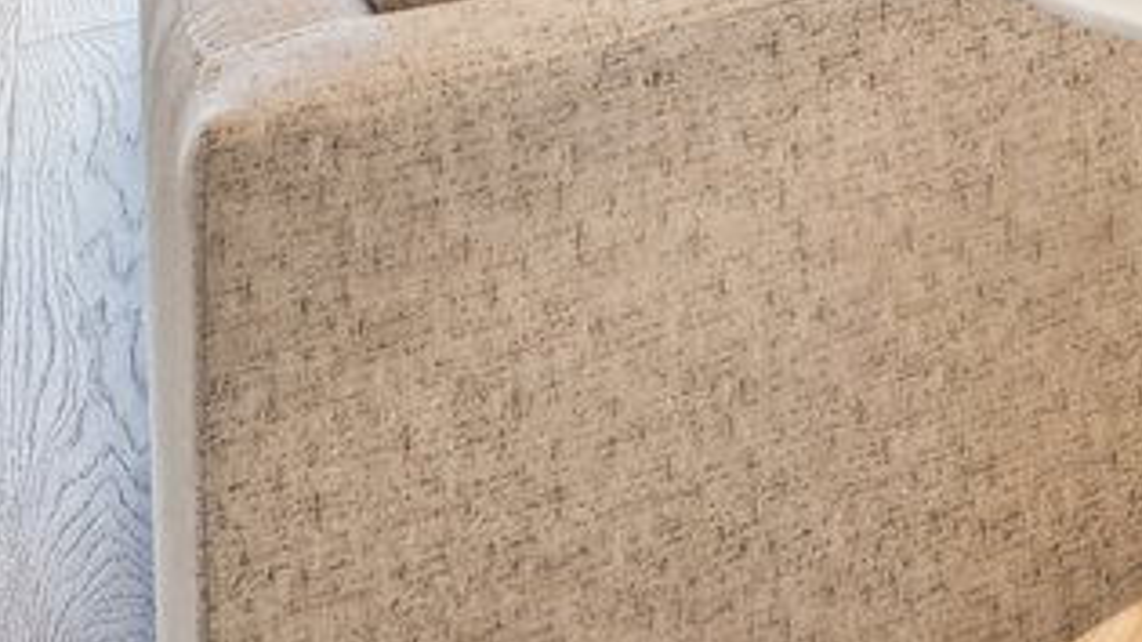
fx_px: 3088
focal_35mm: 102
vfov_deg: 8.9
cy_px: -1489
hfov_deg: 16.3
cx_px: 2255
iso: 100
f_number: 6.7
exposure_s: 1/15
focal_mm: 15
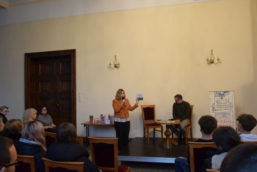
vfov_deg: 41.7
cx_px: 128
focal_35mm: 32
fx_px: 225
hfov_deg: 59.5
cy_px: 86
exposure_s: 1/60
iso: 1400
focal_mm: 21
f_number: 3.8
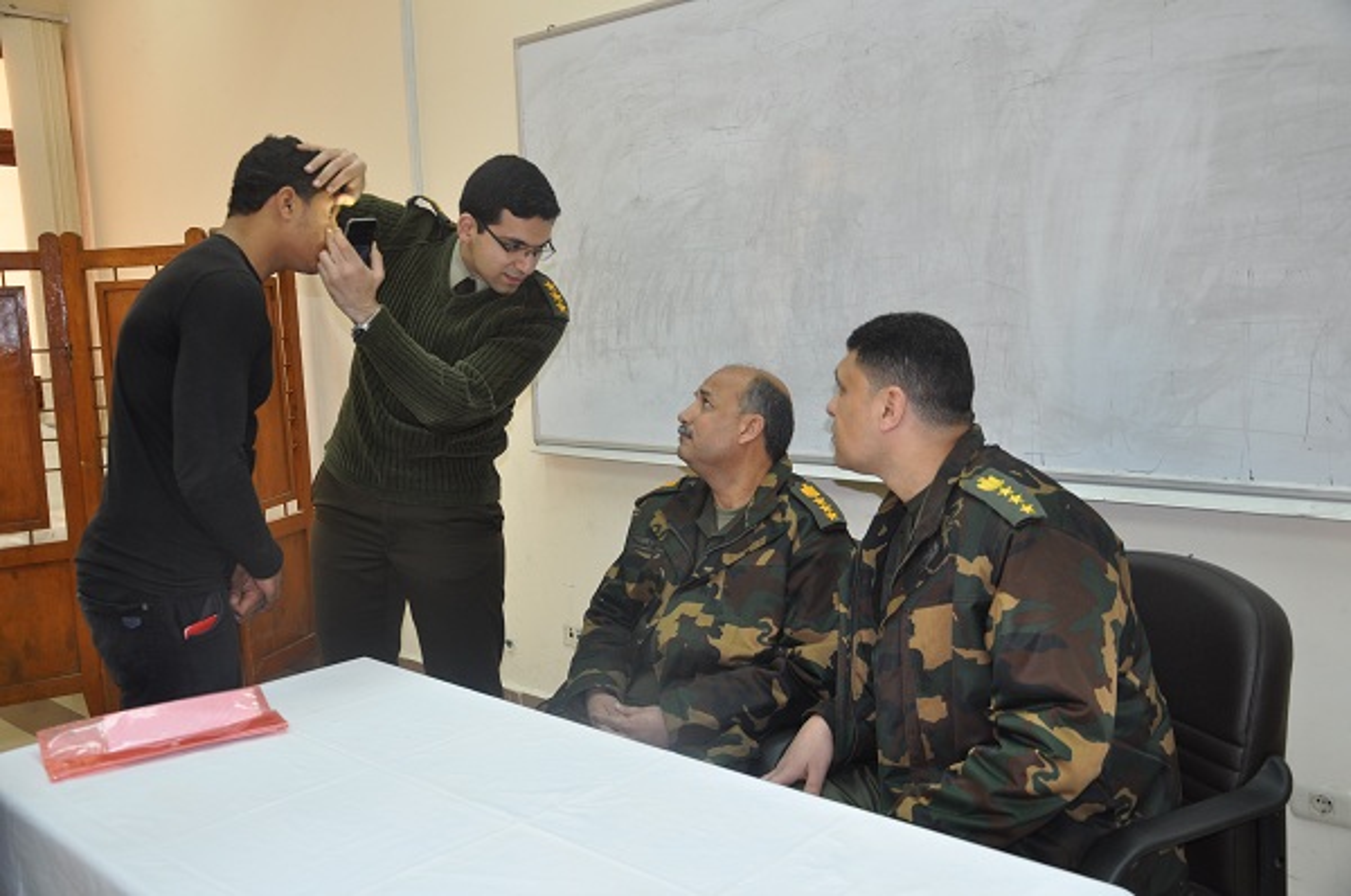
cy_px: 448
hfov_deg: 57.3
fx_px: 1236
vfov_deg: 39.8
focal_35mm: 33
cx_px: 676
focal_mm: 22
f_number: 3.8
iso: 320
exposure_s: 1/60
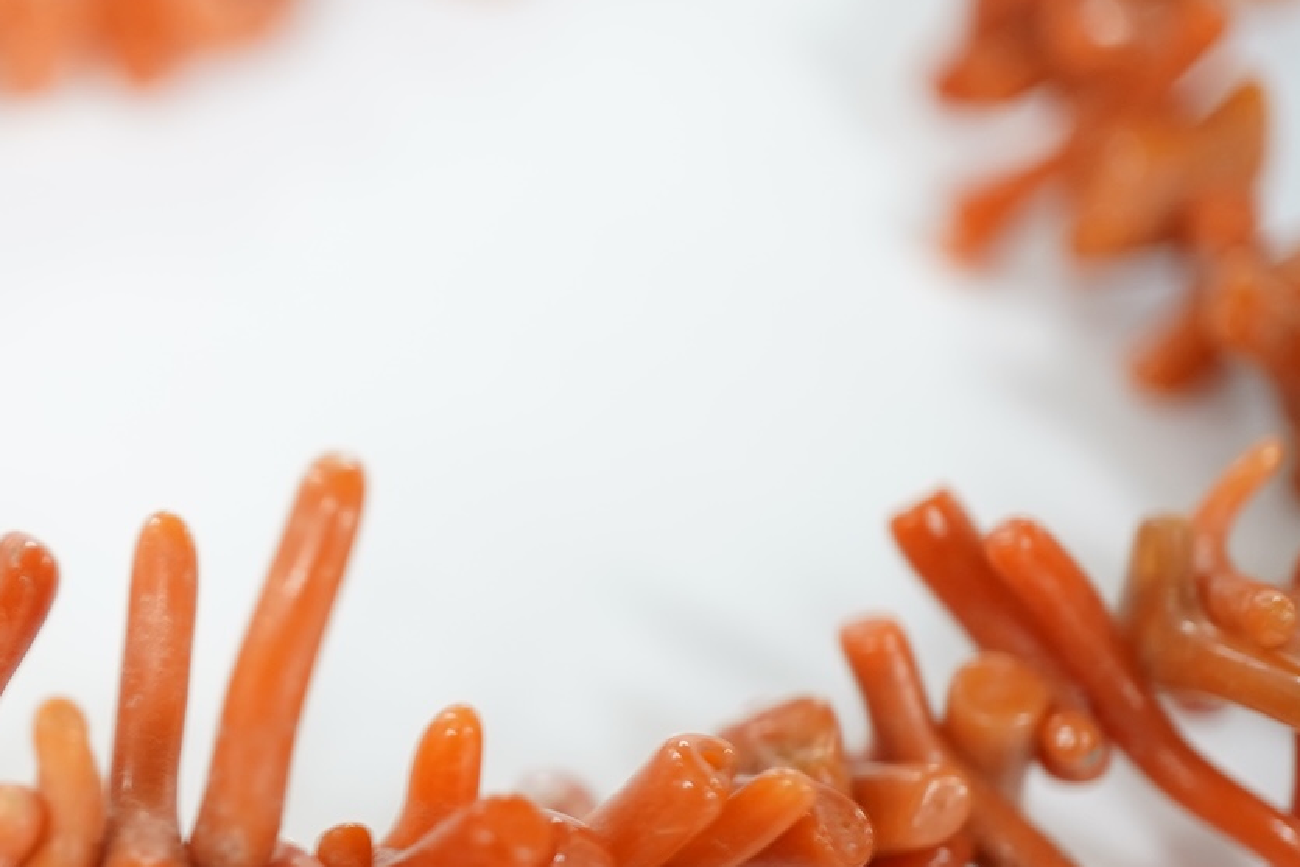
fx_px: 3828
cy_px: 750
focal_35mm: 106
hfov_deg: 18.5
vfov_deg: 12.8
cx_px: -162
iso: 500
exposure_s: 1/20
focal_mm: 30
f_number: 5
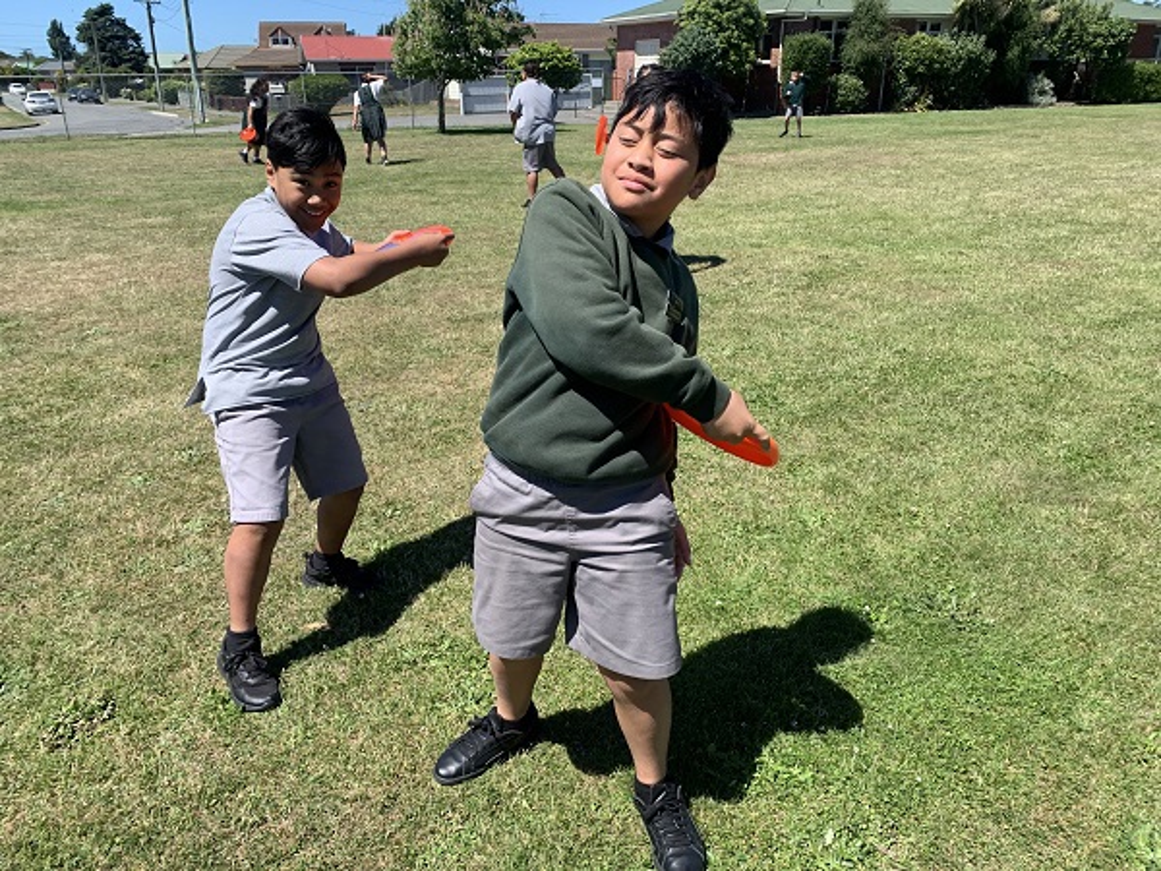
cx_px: 580
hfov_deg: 67.3
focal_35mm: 26
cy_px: 436
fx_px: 872
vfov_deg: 53.1
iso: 25
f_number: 1.8
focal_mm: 4.25
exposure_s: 1/1468
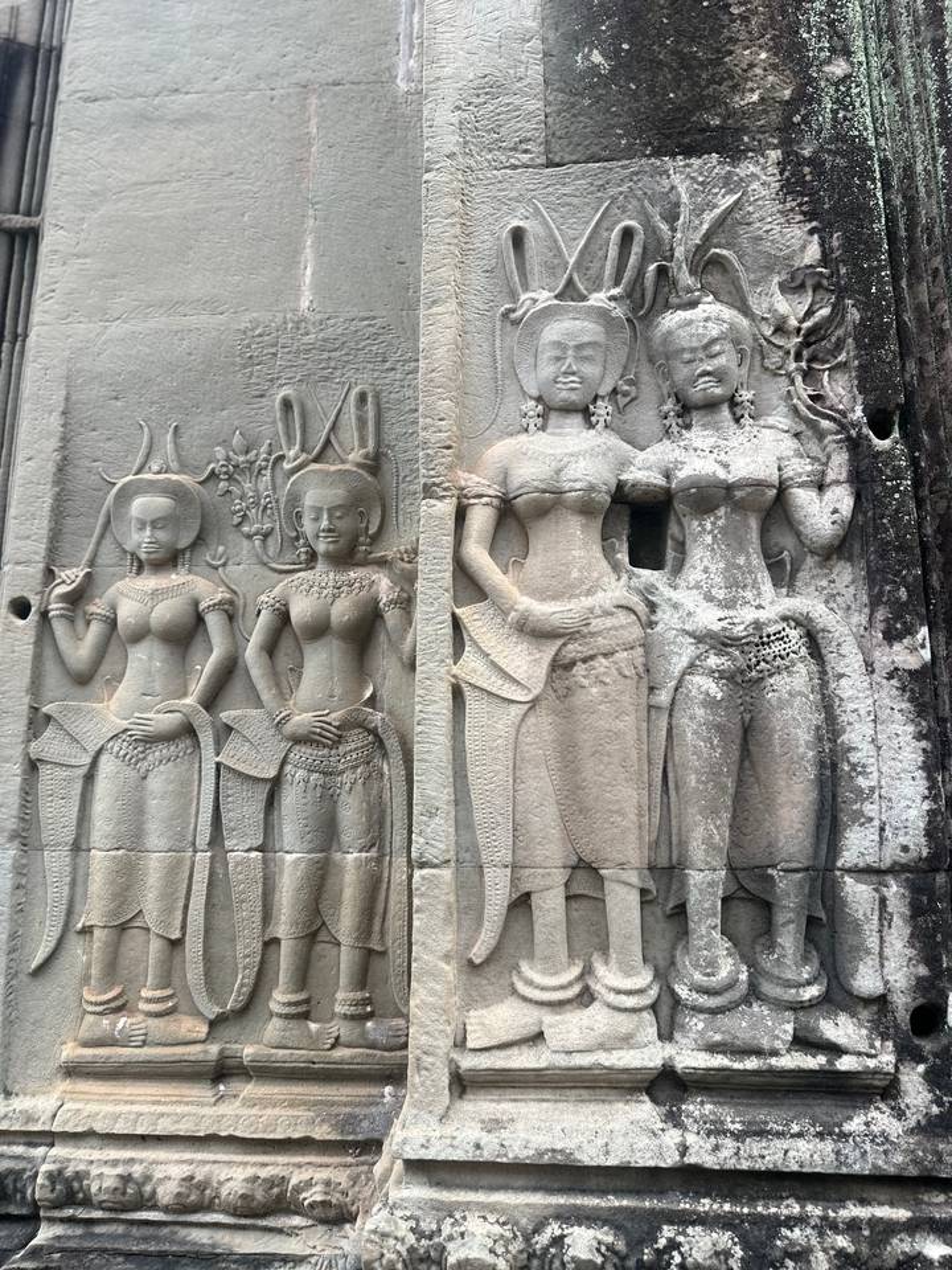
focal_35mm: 24
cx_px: 476
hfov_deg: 56.8
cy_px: 635
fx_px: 880
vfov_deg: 71.6
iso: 80
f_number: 1.78
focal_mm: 6.86
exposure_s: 1/304
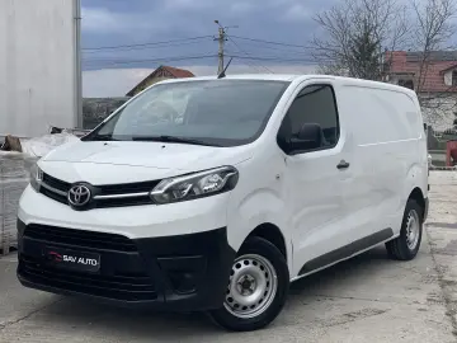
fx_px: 687
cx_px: 228
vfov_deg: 28.0
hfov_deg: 36.8
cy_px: 172
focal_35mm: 52
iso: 32
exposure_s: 1/1497
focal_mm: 6
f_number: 2
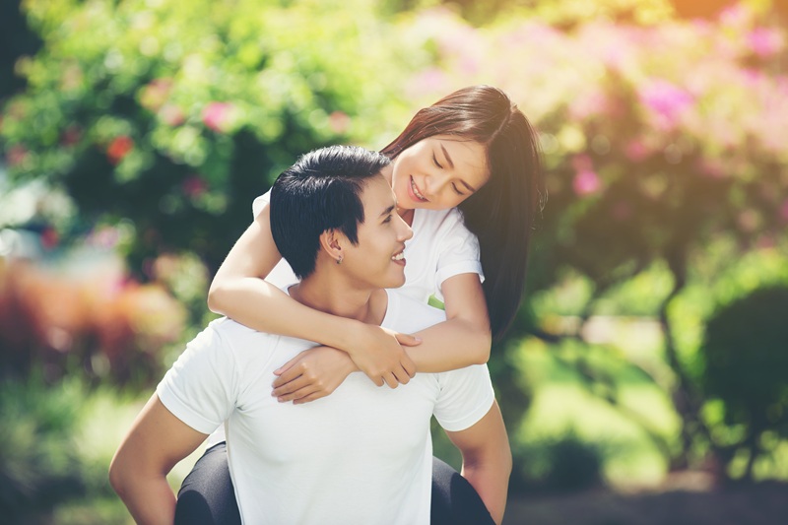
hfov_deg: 10.8
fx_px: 4158
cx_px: 394
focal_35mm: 190
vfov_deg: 7.2
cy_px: 262
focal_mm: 190
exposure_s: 1/640
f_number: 3.2
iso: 100
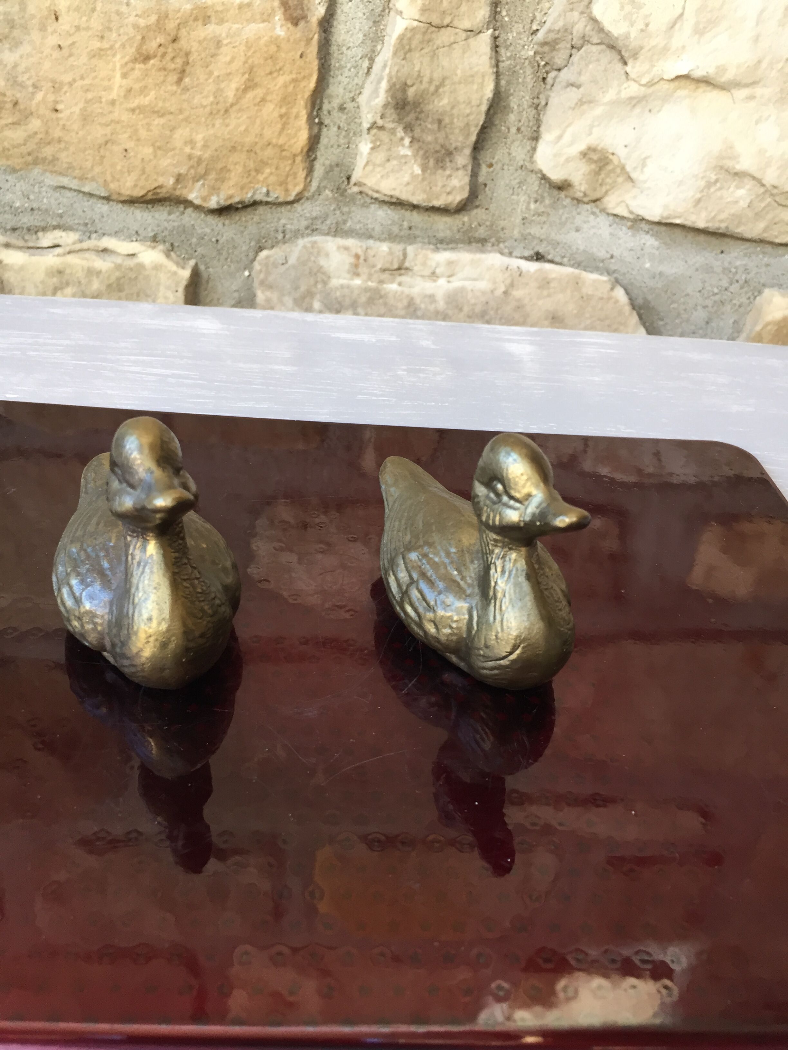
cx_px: 394
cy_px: 525
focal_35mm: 29
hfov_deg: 48.2
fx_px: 880
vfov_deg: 61.7
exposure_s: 1/33
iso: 40
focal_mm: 4.15
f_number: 2.2
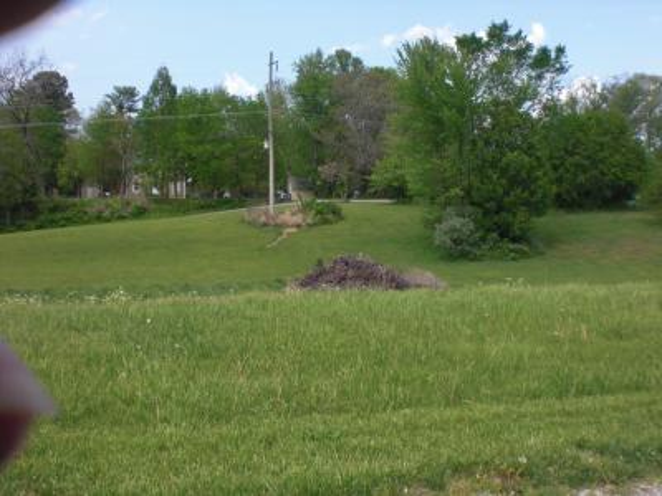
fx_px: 727
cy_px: 248
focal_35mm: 38
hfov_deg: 49.0
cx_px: 331
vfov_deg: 37.7
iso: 64
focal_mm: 6.3
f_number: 5.6
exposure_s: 1/200
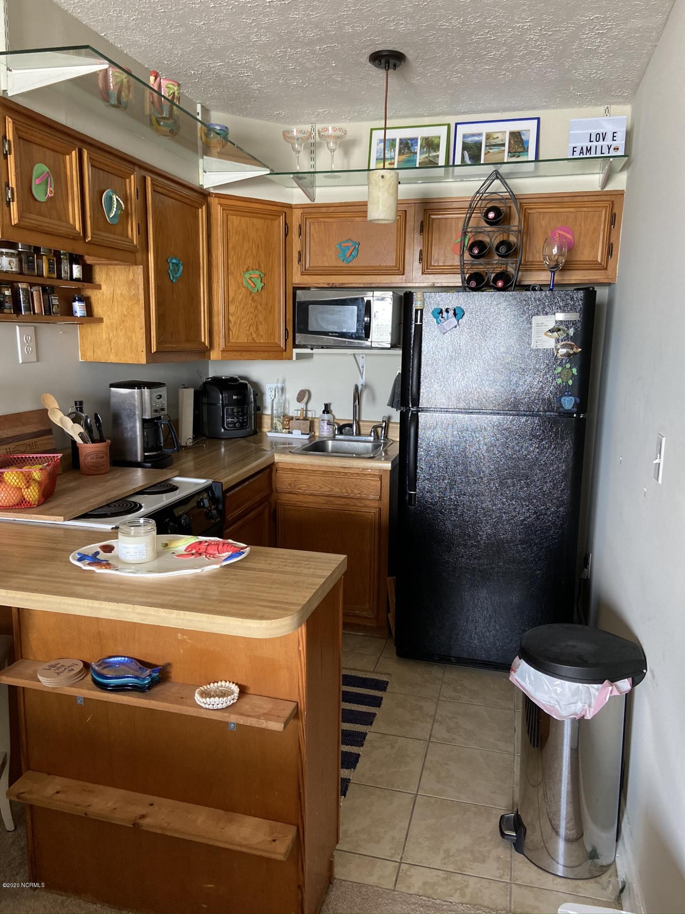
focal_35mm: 26
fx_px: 686
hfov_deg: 53.1
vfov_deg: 67.3
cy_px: 457
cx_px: 342
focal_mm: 4.25
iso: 200
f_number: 1.8
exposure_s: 1/60
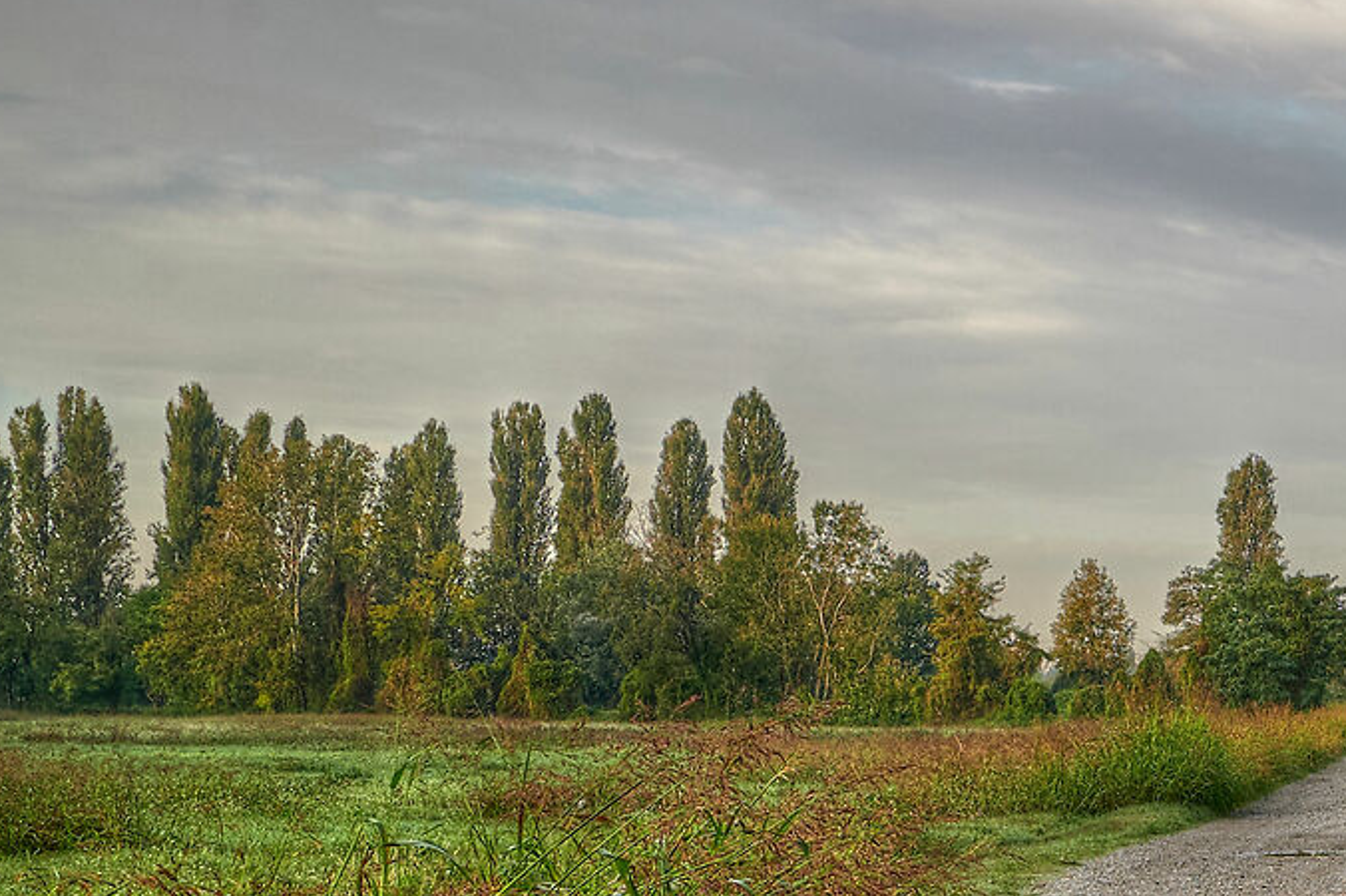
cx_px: 2091
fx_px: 2720
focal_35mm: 73
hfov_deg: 22.2
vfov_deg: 18.3
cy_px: 861
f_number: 8
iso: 100
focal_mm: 20.5
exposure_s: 1/20
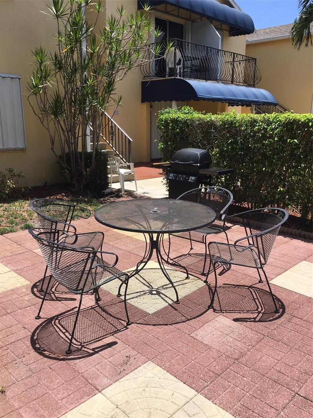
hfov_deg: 48.2
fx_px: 350
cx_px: 156
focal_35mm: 29
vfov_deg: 61.7
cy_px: 209
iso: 25
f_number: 2.2
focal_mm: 4.15
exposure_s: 1/1131
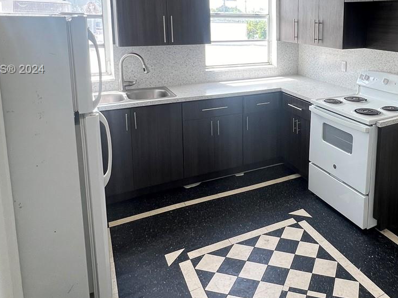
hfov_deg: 59.8
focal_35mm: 28
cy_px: 70
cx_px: 302
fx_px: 322
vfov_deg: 47.6
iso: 40
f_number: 1.8
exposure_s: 1/99
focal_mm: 1.57
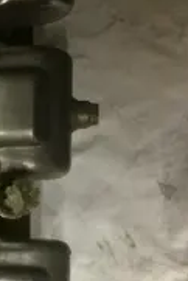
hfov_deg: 15.9
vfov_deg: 25.0
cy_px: 222
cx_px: -84
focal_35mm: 80
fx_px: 625
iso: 200
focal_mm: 4.15
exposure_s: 1/33
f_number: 2.2
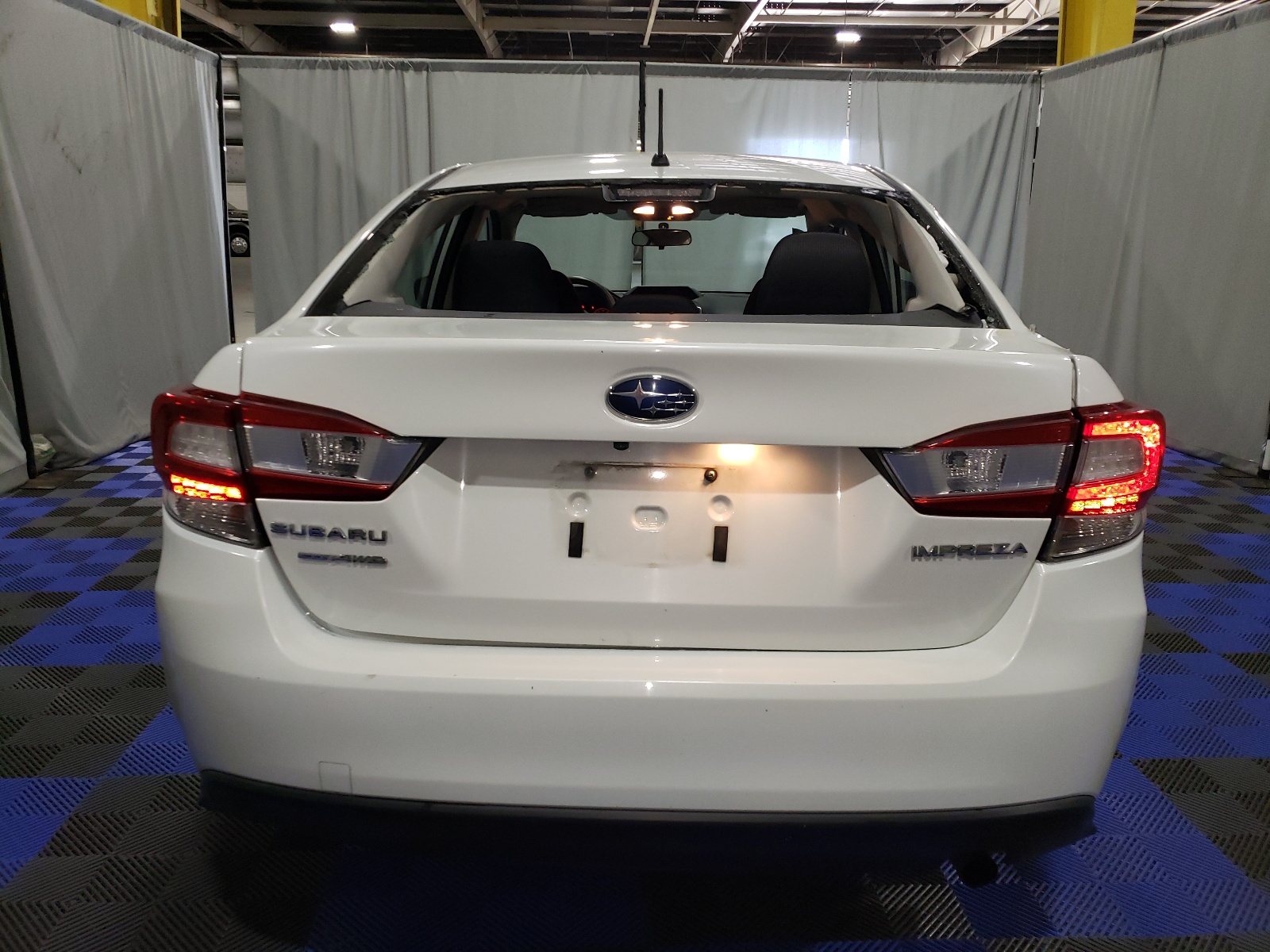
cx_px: 635
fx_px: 954
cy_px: 476
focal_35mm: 26
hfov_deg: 67.3
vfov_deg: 53.1
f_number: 1.5
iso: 201
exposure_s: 1/60.2
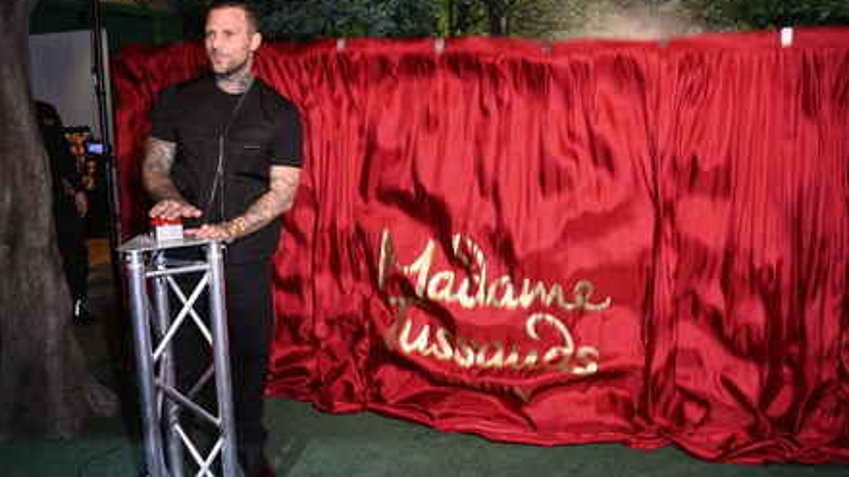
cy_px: 229
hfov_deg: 64.3
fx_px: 675
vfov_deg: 38.9
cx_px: 432
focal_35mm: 30
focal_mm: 28
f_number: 5.6
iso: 2000
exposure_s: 1/125
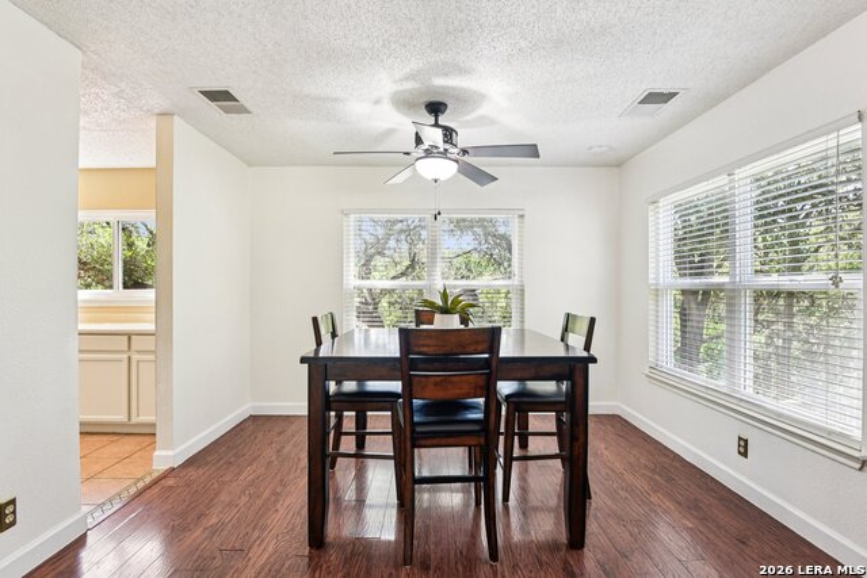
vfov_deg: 70.5
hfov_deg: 93.3
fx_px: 409
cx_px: 434
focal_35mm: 17
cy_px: 289
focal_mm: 17
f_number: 8
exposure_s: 1/15
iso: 1250
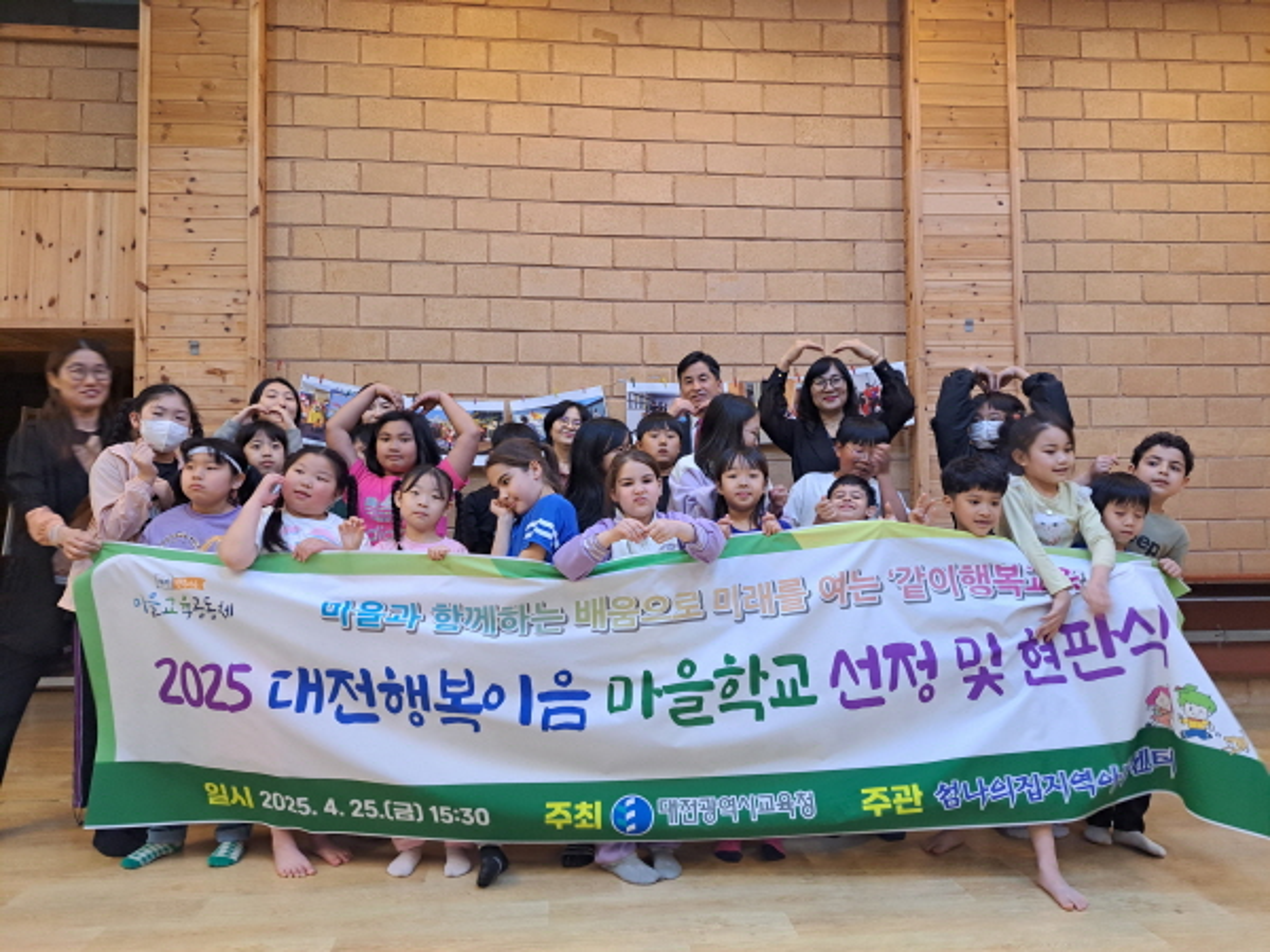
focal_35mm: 24
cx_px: 635
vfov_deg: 56.8
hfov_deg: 71.6
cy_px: 476
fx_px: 881
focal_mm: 5.23
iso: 200
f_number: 1.8
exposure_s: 1/60
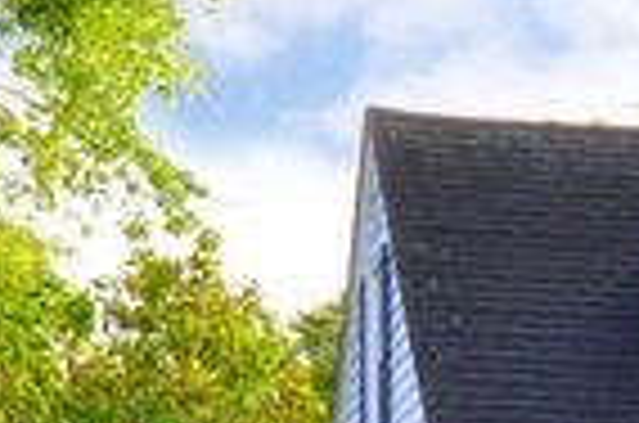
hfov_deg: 17.0
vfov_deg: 12.2
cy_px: 662
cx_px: 1026
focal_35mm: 106
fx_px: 1877
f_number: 8
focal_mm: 20
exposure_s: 1/200
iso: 800
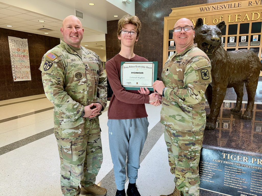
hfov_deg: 71.6
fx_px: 182
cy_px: 98
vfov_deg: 56.8
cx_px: 131
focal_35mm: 24
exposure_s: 1/120
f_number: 1.78
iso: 80
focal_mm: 6.76
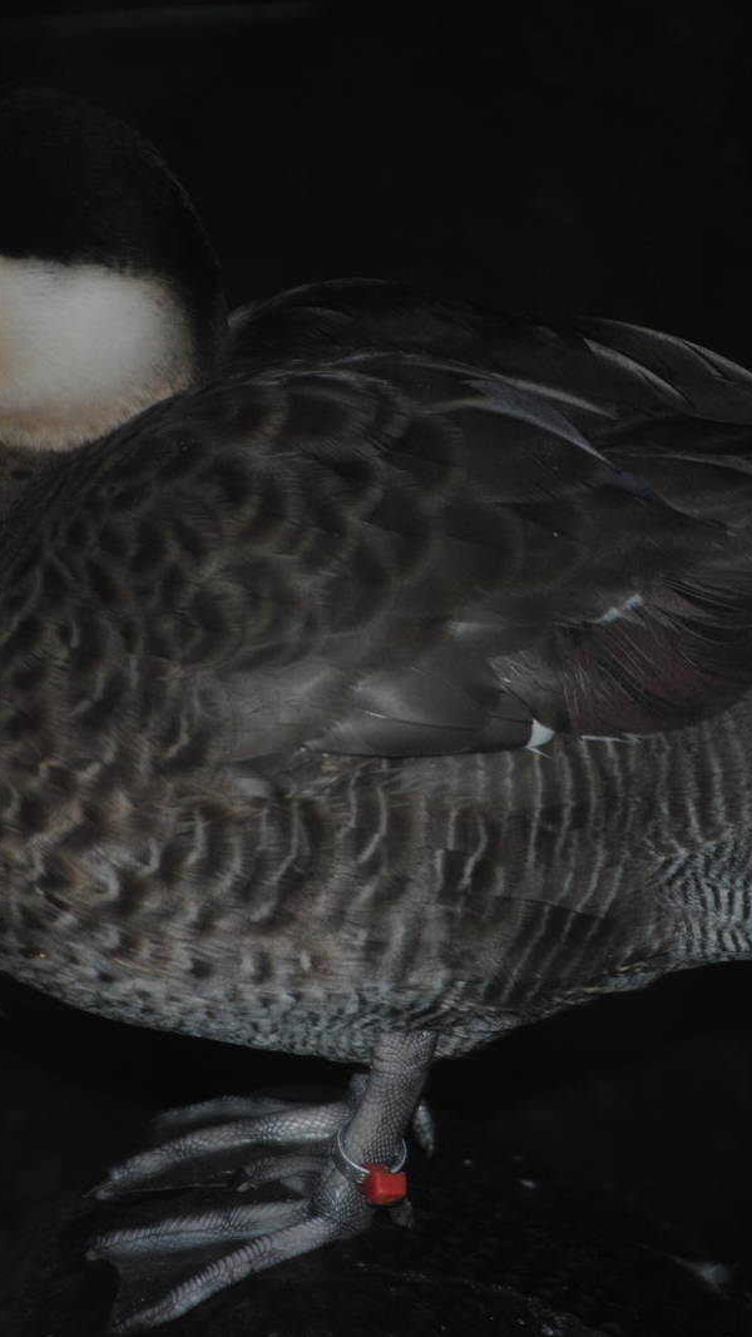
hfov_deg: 4.1
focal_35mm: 295
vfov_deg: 7.3
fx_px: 10452
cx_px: 422
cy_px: 668
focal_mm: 125
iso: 200
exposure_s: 1/60
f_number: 4.8
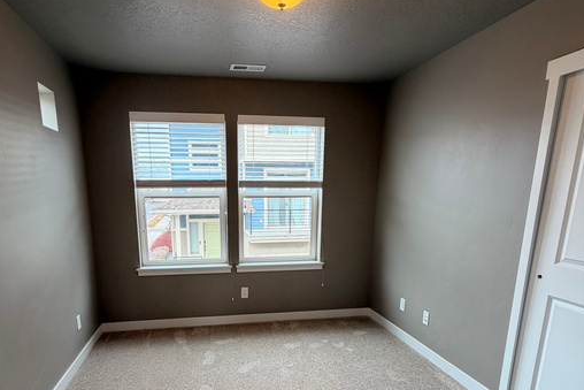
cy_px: 270
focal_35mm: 22
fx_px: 357
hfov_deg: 78.2
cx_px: 256
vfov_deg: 55.6
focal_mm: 2.22
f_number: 2.2
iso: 125
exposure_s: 1/120
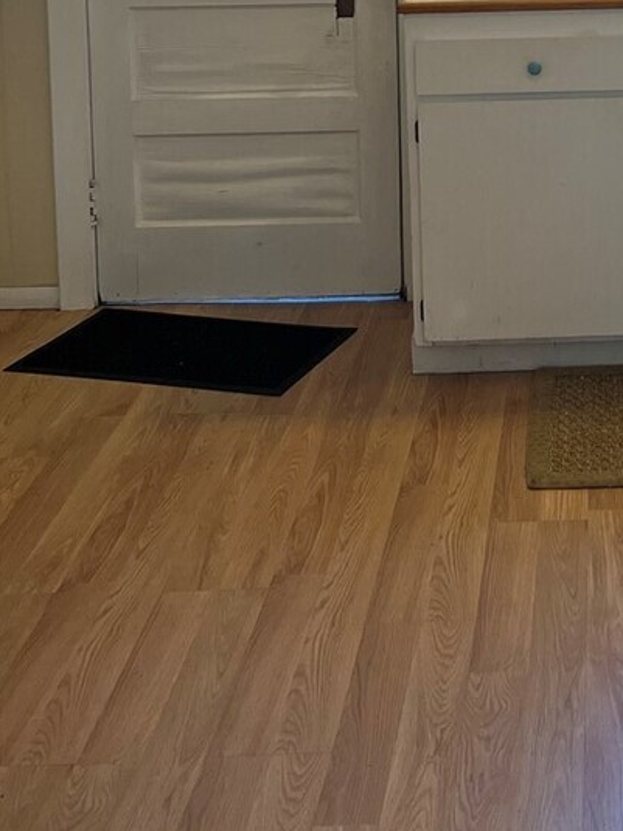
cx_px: 635
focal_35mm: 70
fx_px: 1680
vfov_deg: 25.2
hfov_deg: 20.3
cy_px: -148
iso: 125
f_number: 1.5
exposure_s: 1/120
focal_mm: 5.7
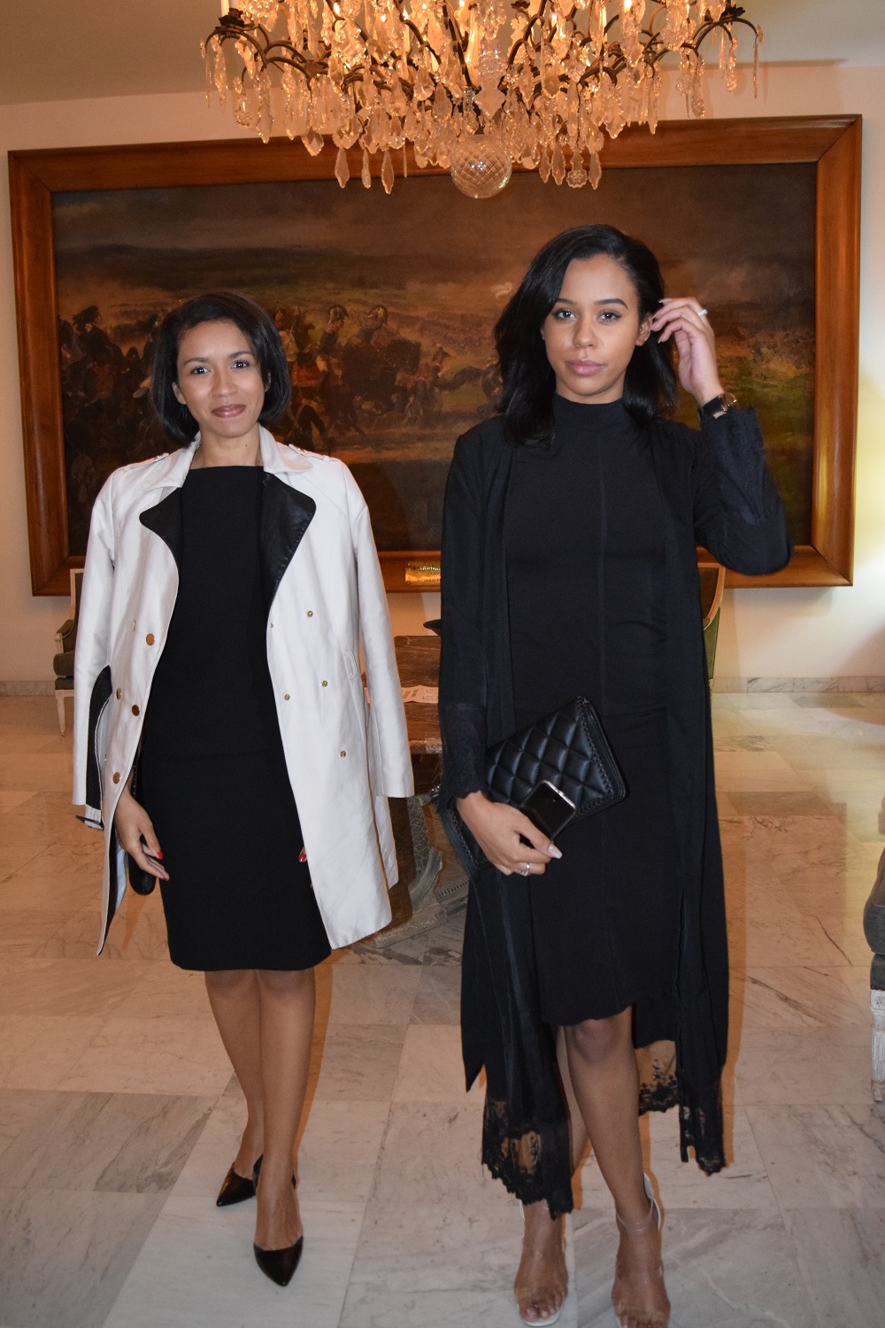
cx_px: 442
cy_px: 664
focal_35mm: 33
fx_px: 1217
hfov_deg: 40.0
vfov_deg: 57.2
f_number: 3.8
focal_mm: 22
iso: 3200
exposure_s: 1/60
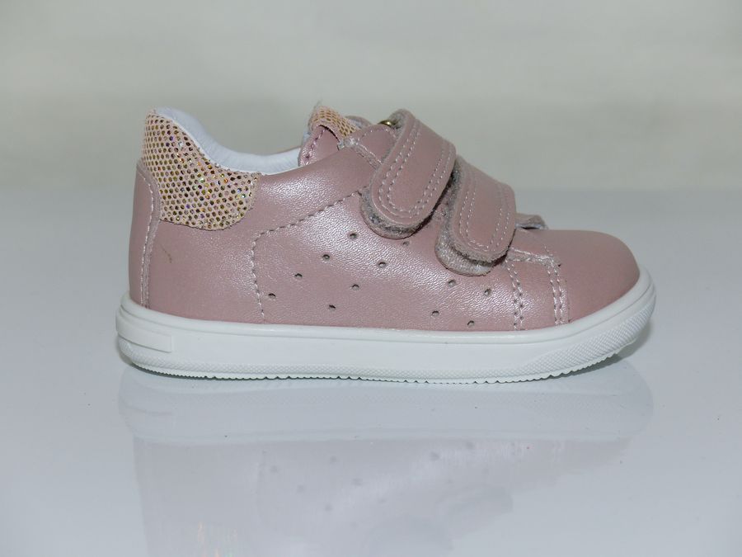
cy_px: 278
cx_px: 371
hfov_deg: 17.3
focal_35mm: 114
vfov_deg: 13.0
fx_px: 2444
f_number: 3.2
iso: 100
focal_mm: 20.5
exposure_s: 1/125
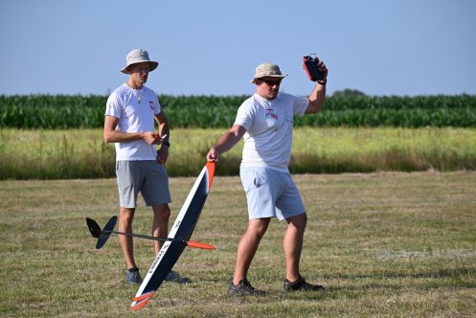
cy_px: 159
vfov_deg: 7.6
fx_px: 2381
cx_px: 238
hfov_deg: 11.4
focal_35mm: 180
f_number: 5.6
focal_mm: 180
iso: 320
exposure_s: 1/2000
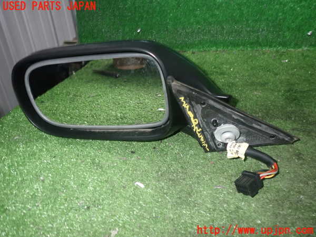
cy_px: 118
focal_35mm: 30
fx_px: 274
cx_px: 158
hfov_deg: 60.0
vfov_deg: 46.8
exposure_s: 1/30
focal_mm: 5.4
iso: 200
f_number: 6.3
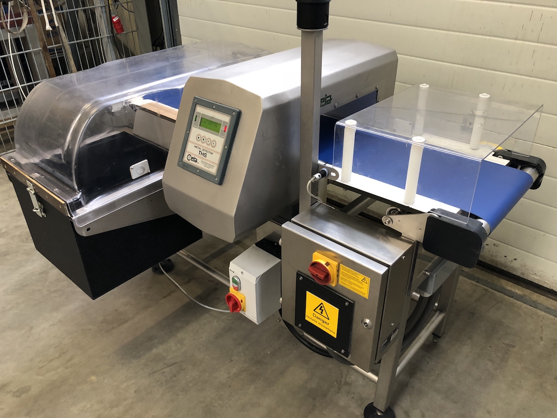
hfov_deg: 63.4
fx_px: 451
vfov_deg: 49.7
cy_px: 209
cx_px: 278
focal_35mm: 28
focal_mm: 3.99
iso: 64
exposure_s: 1/17
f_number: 1.8
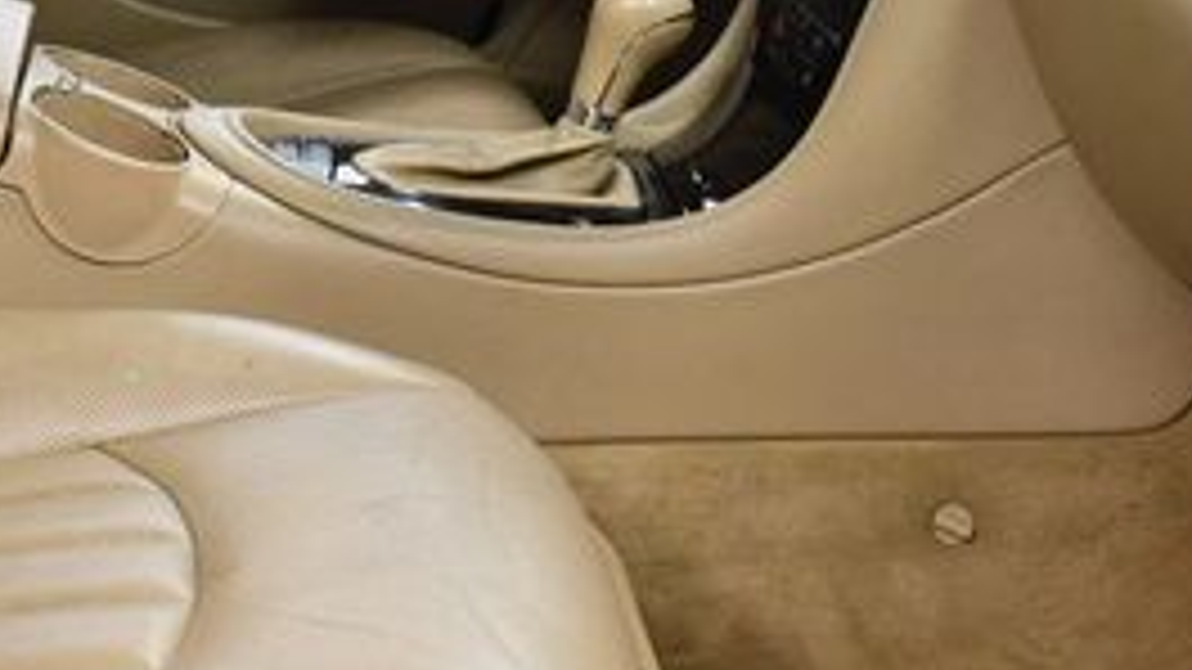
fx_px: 2876
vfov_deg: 13.1
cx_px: 324
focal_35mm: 91
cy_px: 18
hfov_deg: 23.2
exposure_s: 1/125
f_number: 3.5
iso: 1400
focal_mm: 18
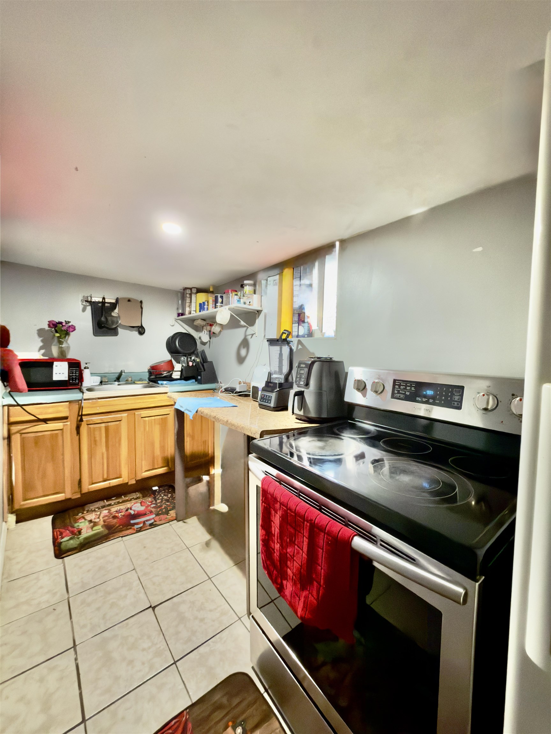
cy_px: 367
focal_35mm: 14
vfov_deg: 102.1
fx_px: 297
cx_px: 276
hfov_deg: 85.7
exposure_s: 1/20
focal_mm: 2.22
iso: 400
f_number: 2.2
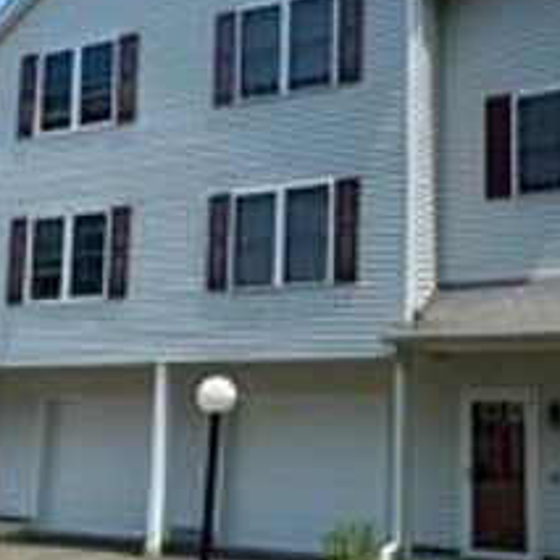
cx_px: 381
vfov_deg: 31.6
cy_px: 267
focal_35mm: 54
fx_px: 988
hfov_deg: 31.3
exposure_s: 1/1898
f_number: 1.8
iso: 32
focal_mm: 4.25
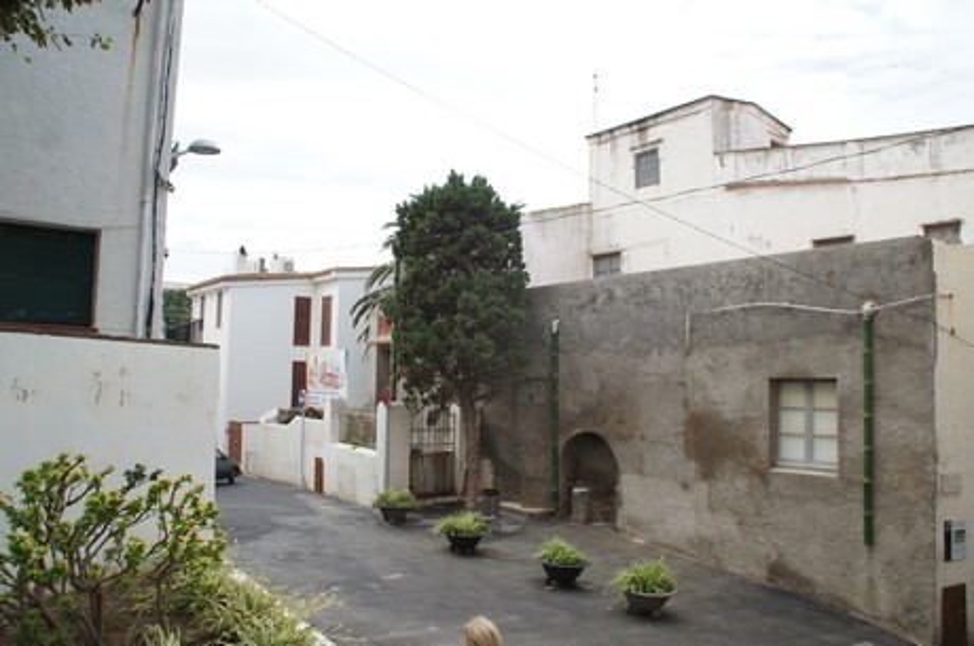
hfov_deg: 67.5
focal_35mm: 27
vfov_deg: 47.8
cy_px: 323
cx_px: 487
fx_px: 729
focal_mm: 18
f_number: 7.1
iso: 100
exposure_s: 1/125
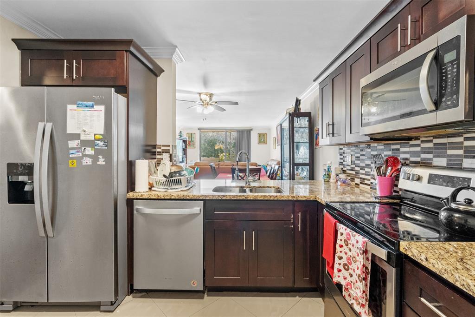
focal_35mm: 16
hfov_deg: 96.8
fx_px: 211
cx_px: 238
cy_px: 158
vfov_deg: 73.7
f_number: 9
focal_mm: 16
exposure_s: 1/8
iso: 3200
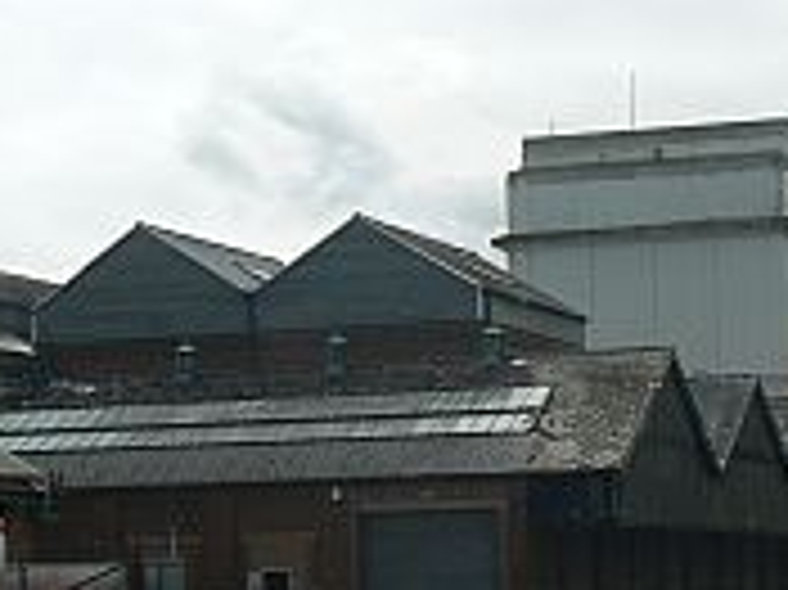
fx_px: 2525
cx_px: 725
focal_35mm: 111
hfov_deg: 17.4
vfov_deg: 13.2
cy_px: 563
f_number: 7.1
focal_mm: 8.9
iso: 80
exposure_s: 1/400
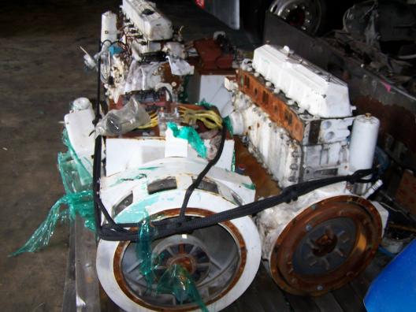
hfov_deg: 49.0
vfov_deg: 37.7
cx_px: 208
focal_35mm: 38
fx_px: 457
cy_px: 156
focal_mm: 6.3
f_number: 2.8
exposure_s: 1/60
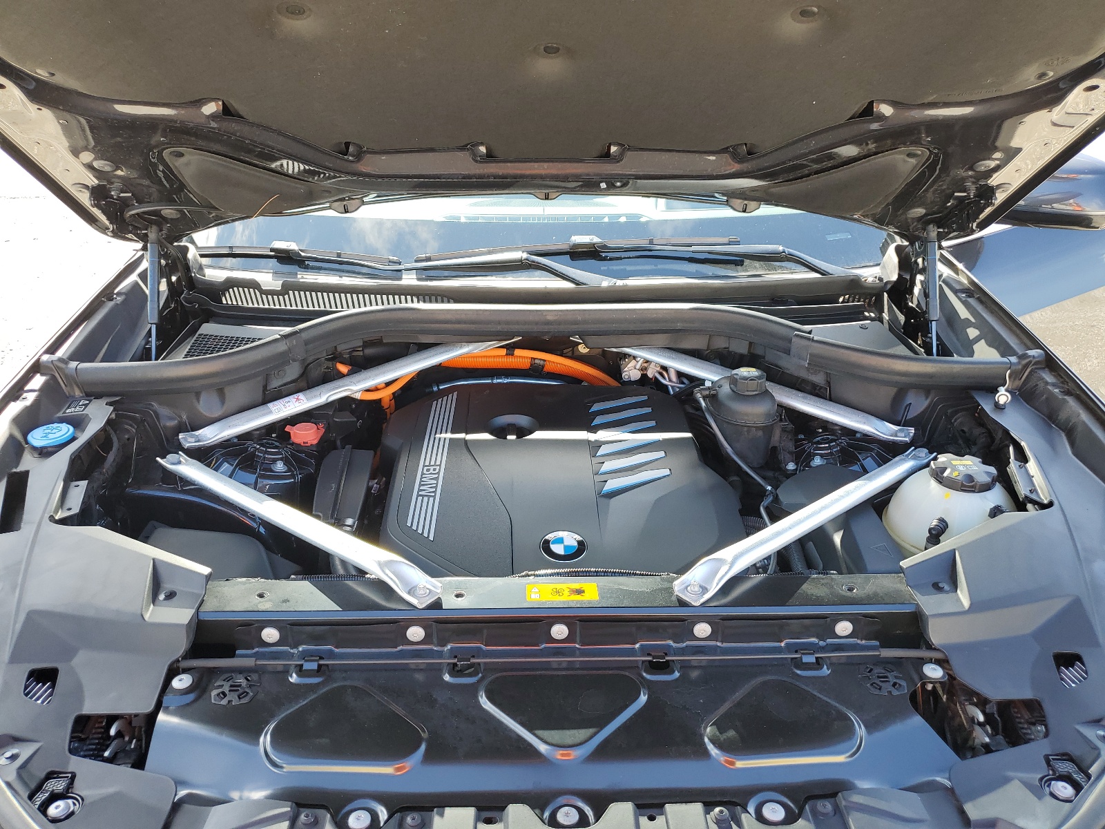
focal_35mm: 26
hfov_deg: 67.3
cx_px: 552
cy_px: 414
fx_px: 830
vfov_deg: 53.1
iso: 50
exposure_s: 1/303
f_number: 1.5
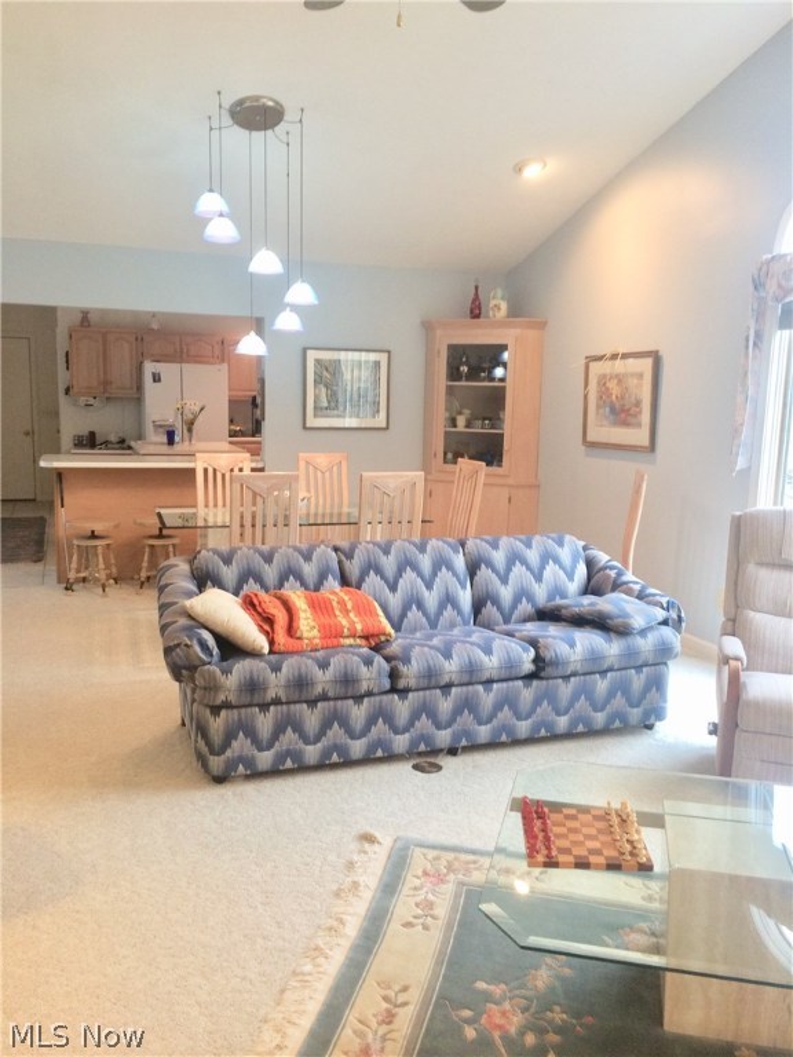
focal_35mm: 29
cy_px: 528
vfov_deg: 61.7
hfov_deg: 48.2
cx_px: 396
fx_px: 886
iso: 80
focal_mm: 4.15
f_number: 2.2
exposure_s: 1/30
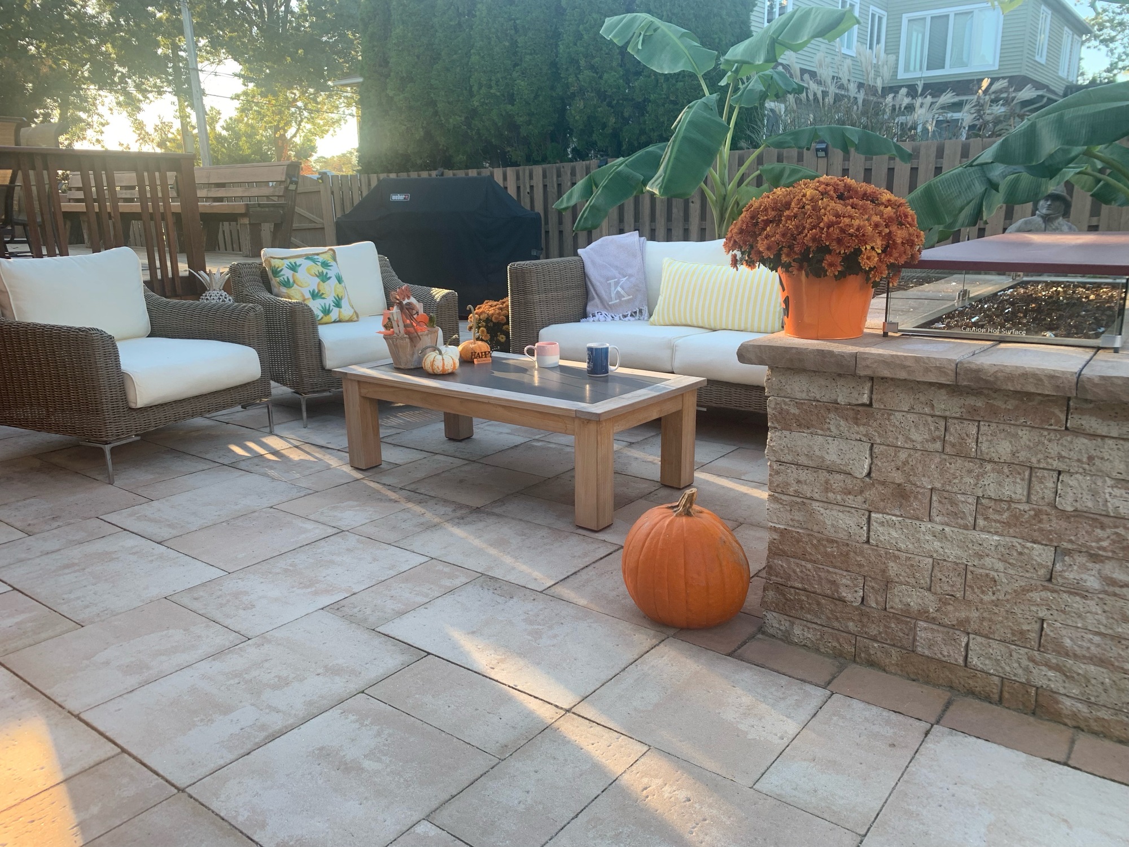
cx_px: 564
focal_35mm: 26
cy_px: 424
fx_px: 848
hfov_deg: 67.3
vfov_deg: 53.1
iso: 25
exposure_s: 1/132
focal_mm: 4.25
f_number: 1.8
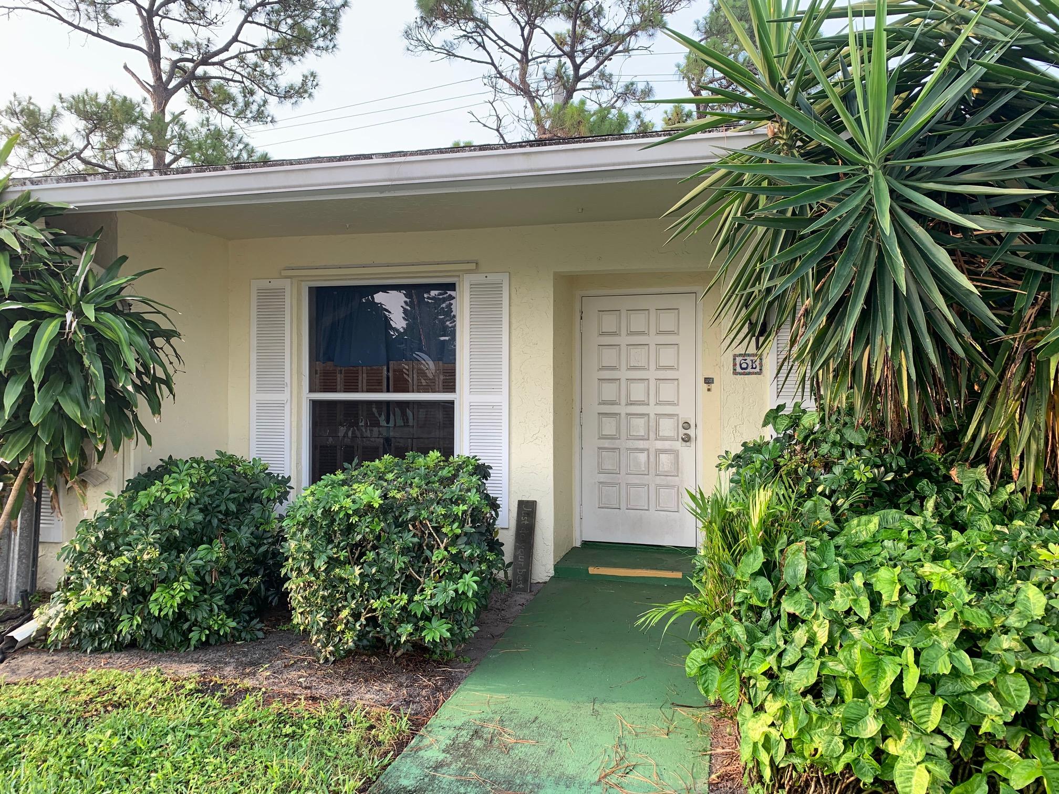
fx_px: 795
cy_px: 397
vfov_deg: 53.1
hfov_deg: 67.3
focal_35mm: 26
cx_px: 530
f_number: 1.8
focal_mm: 4.25
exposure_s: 1/205
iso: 25
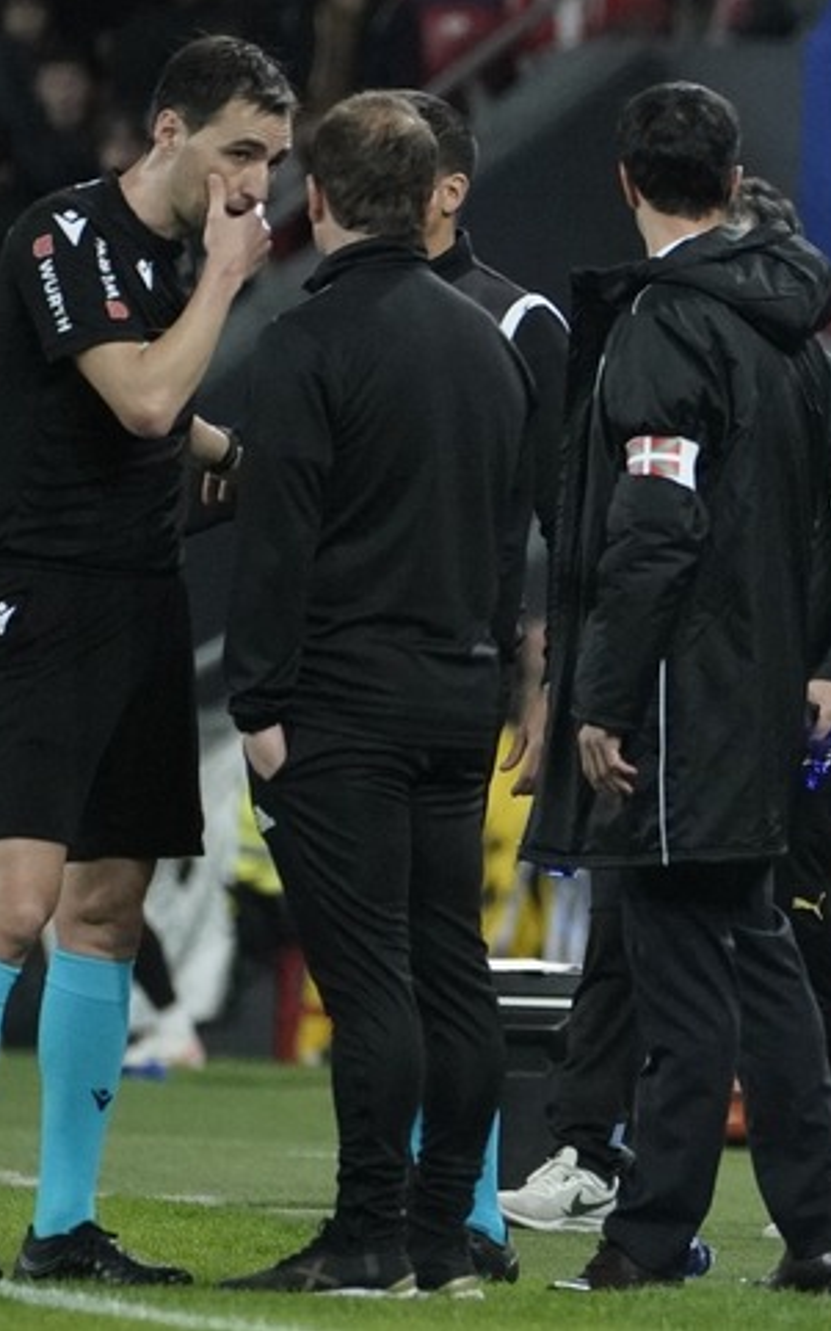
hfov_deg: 1.4
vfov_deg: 2.3
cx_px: 947
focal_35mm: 922
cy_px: 666
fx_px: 33429
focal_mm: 400
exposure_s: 1/1000
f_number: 5.6
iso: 8000
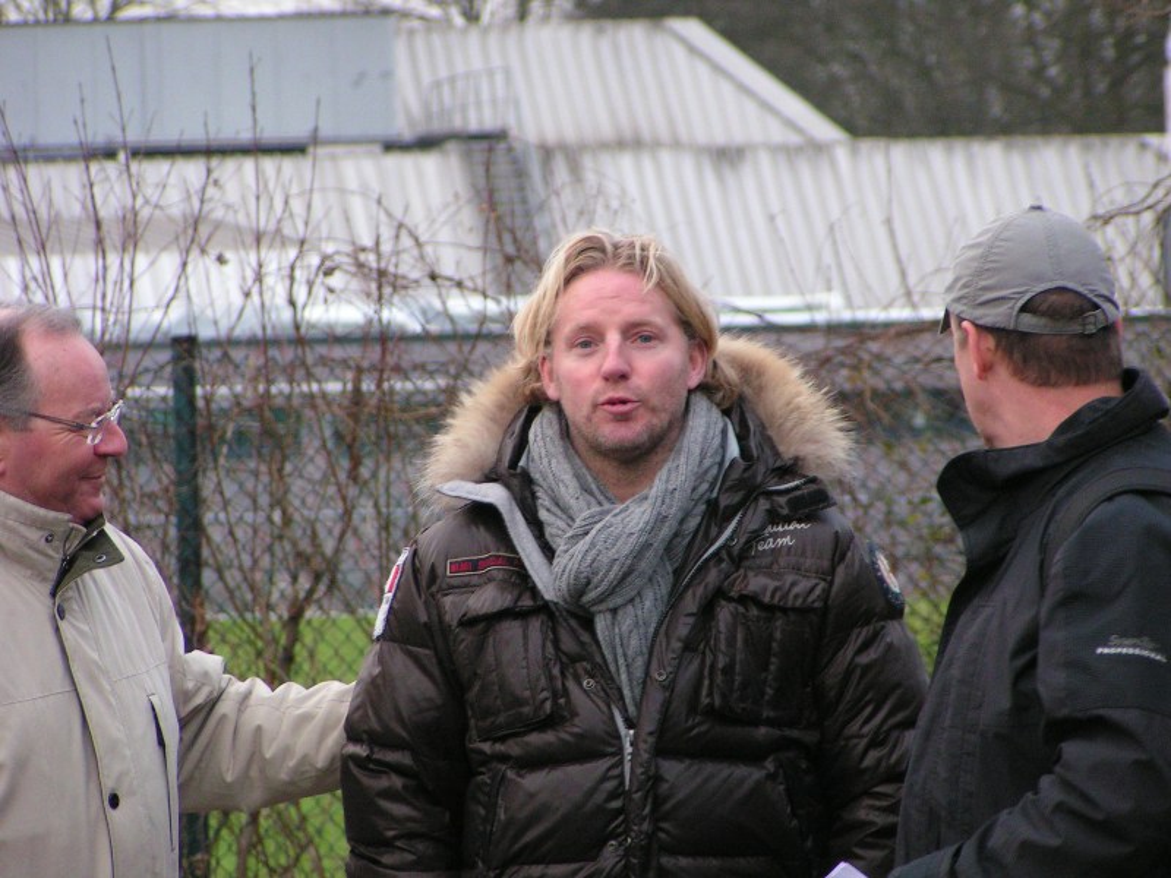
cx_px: 586
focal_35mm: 259
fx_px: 8762
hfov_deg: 7.6
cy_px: 439
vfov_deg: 5.7
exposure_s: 1/160
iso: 200
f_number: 3.5
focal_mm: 39.6
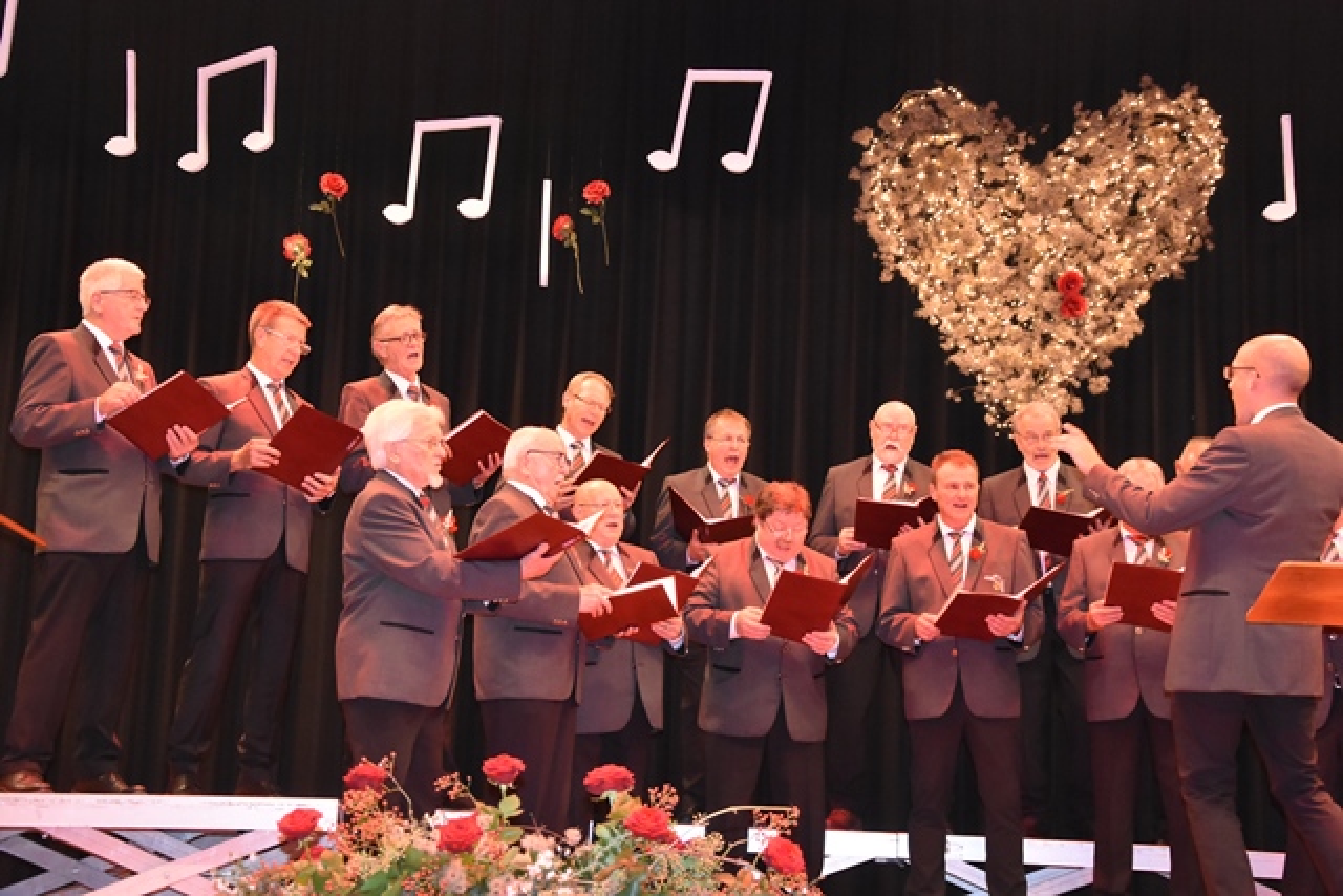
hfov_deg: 33.4
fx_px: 2239
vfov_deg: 22.6
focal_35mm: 60
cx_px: 672
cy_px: 448
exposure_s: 1/60
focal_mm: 40
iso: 4500
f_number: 4.5
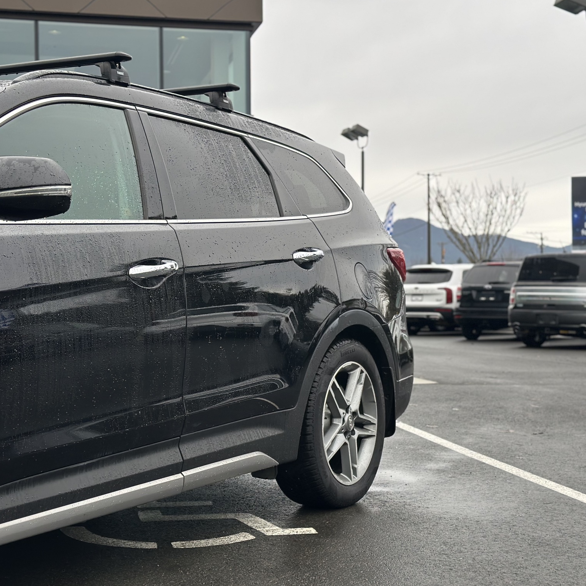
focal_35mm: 57
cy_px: 292
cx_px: 249
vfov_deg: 30.0
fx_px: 1092
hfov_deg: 30.0
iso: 80
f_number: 1.78
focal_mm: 6.86
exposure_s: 1/342
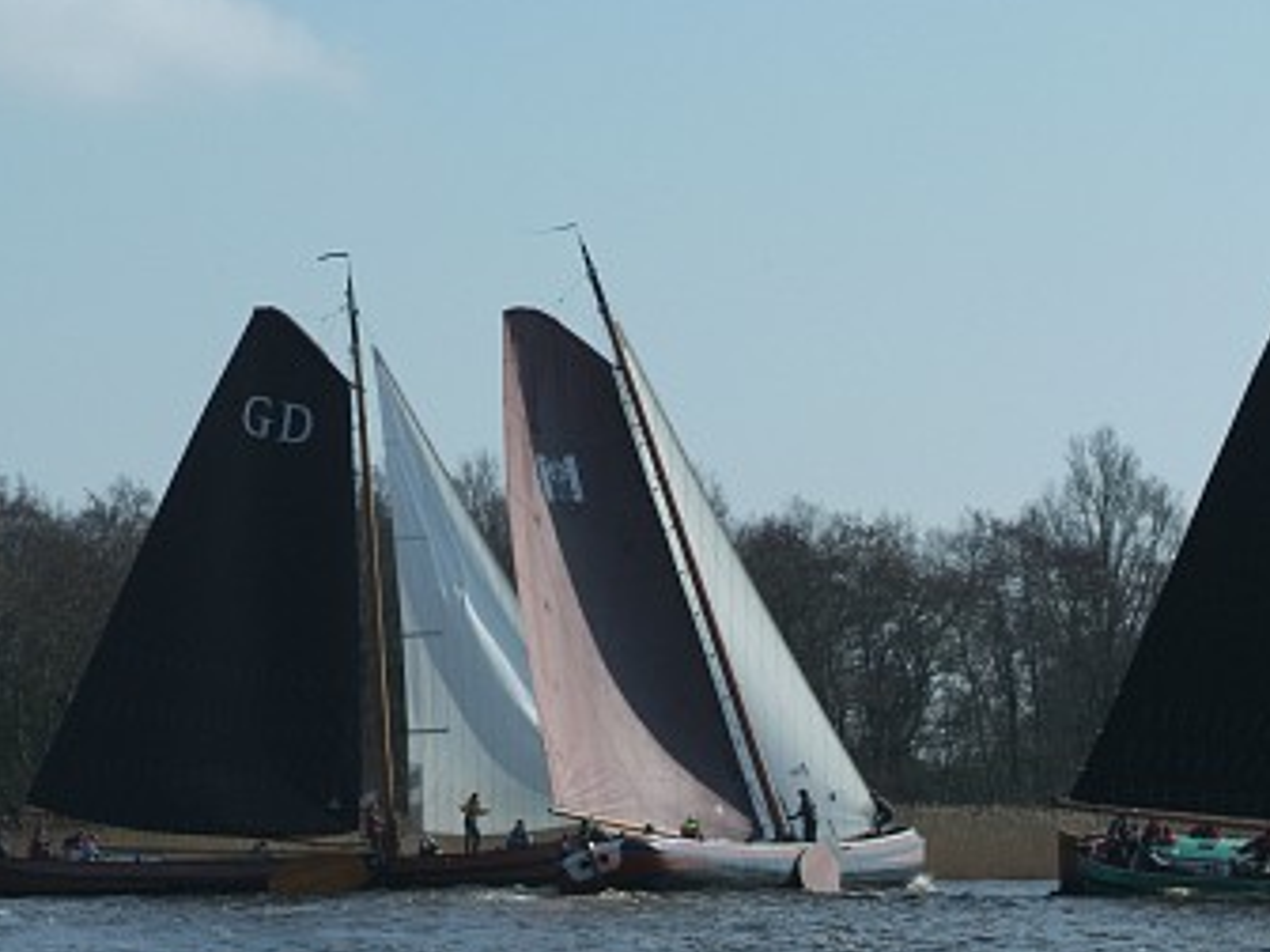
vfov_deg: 9.8
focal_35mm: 151
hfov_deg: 13.1
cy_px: 482
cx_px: 567
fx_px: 5540
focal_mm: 78
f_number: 9.5
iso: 400
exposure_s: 1/1000
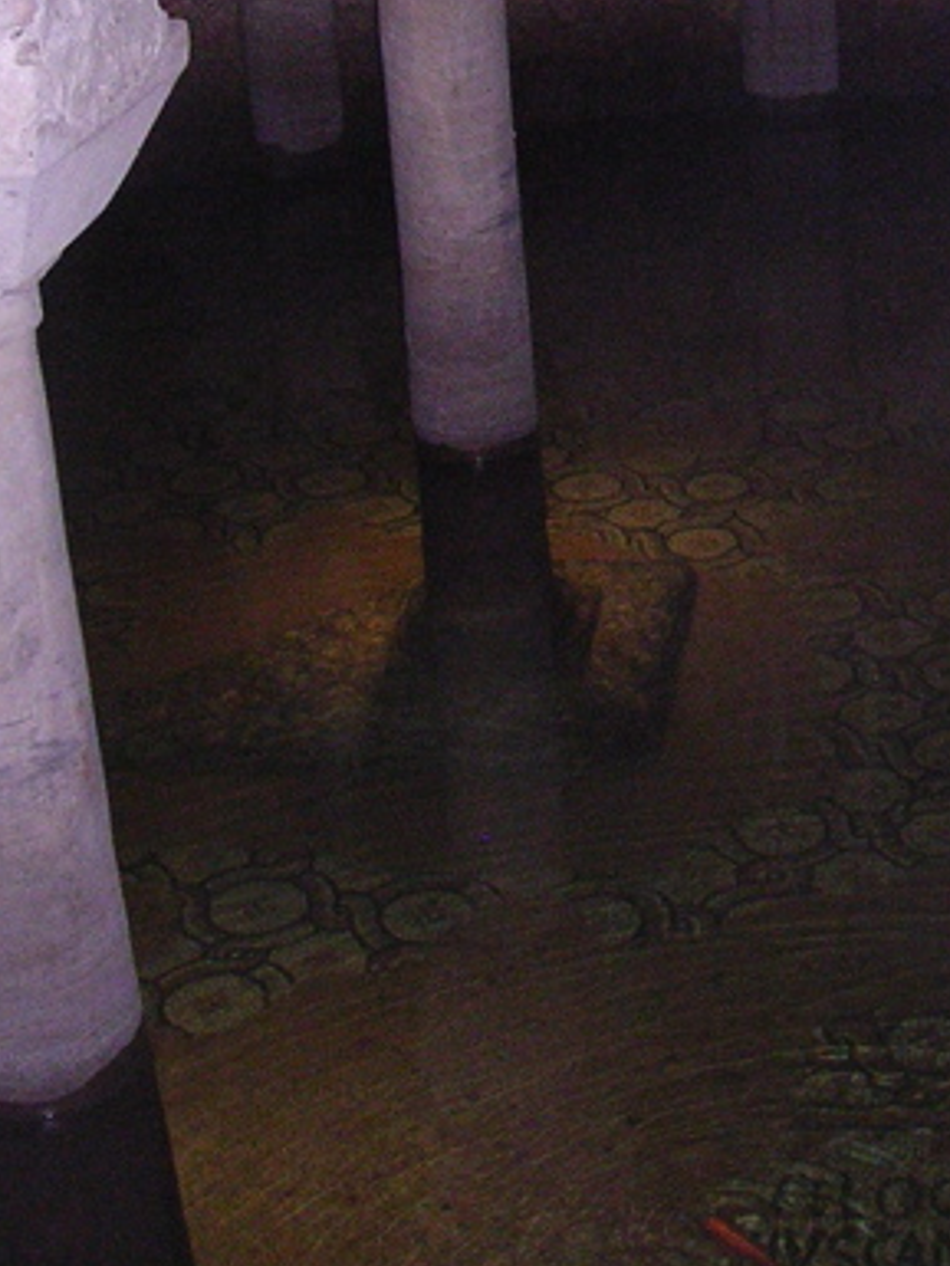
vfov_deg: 24.2
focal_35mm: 79
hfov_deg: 18.2
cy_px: 220
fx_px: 2889
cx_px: 957
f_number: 2.8
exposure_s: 1/60.1
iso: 400
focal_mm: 5.8
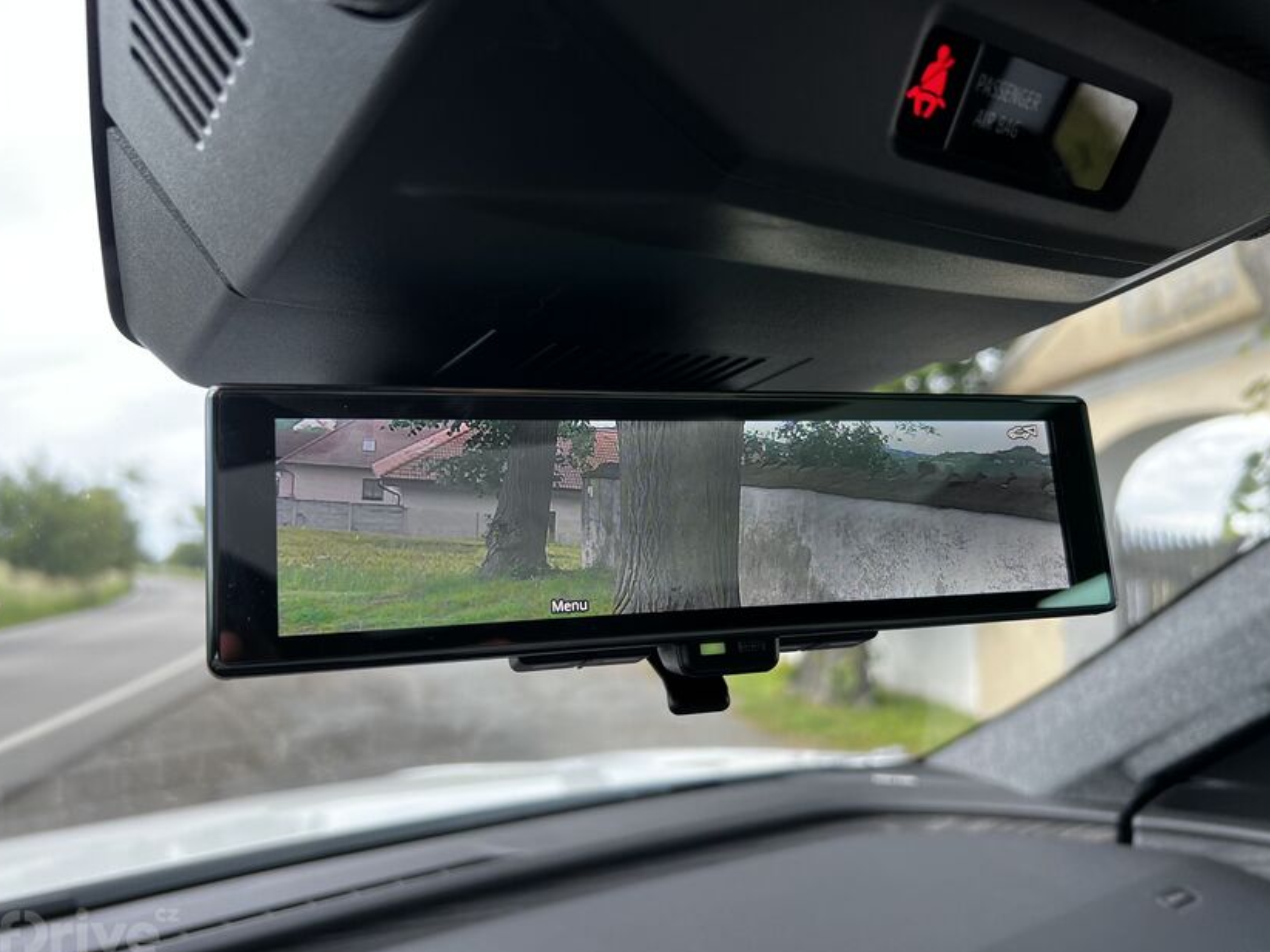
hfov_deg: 65.3
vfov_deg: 51.3
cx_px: 639
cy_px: 482
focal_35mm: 27
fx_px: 990
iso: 40
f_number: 1.5
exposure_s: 1/277
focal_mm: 5.7
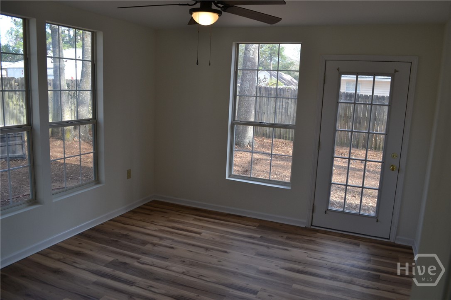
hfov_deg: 67.4
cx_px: 226
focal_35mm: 27
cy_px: 150
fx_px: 338
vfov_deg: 47.9
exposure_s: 1/125
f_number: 5.6
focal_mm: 18
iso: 320
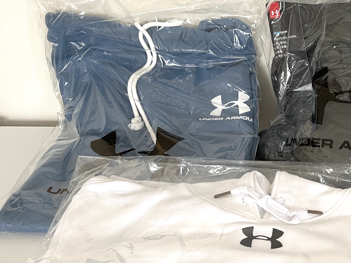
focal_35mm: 53
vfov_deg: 27.2
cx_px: 350
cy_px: 192
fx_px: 537
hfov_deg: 33.2
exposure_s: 1/96
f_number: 1.6
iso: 125
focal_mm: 5.1
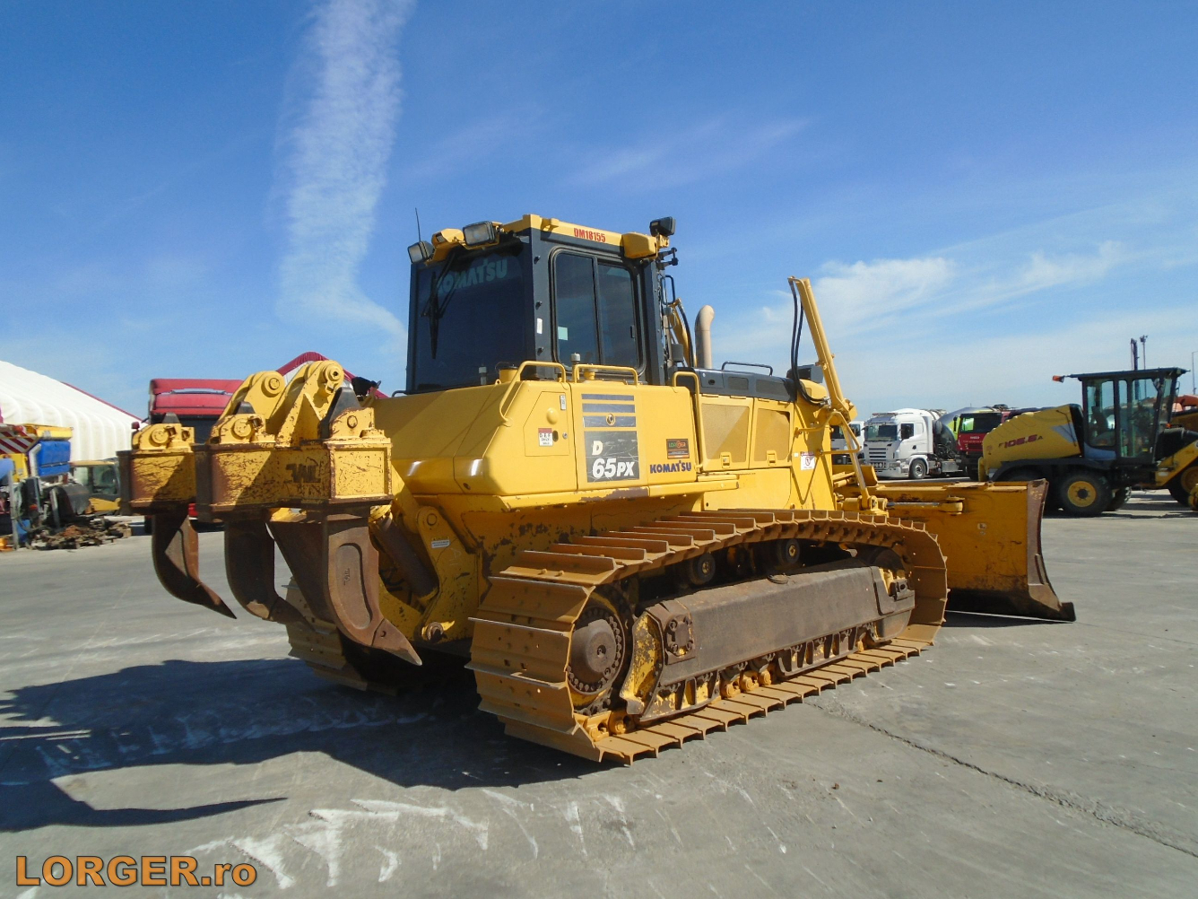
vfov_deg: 53.1
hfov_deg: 67.3
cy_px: 450
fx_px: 900
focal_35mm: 26
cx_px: 599
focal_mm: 4.6
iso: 100
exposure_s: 1/250
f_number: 8
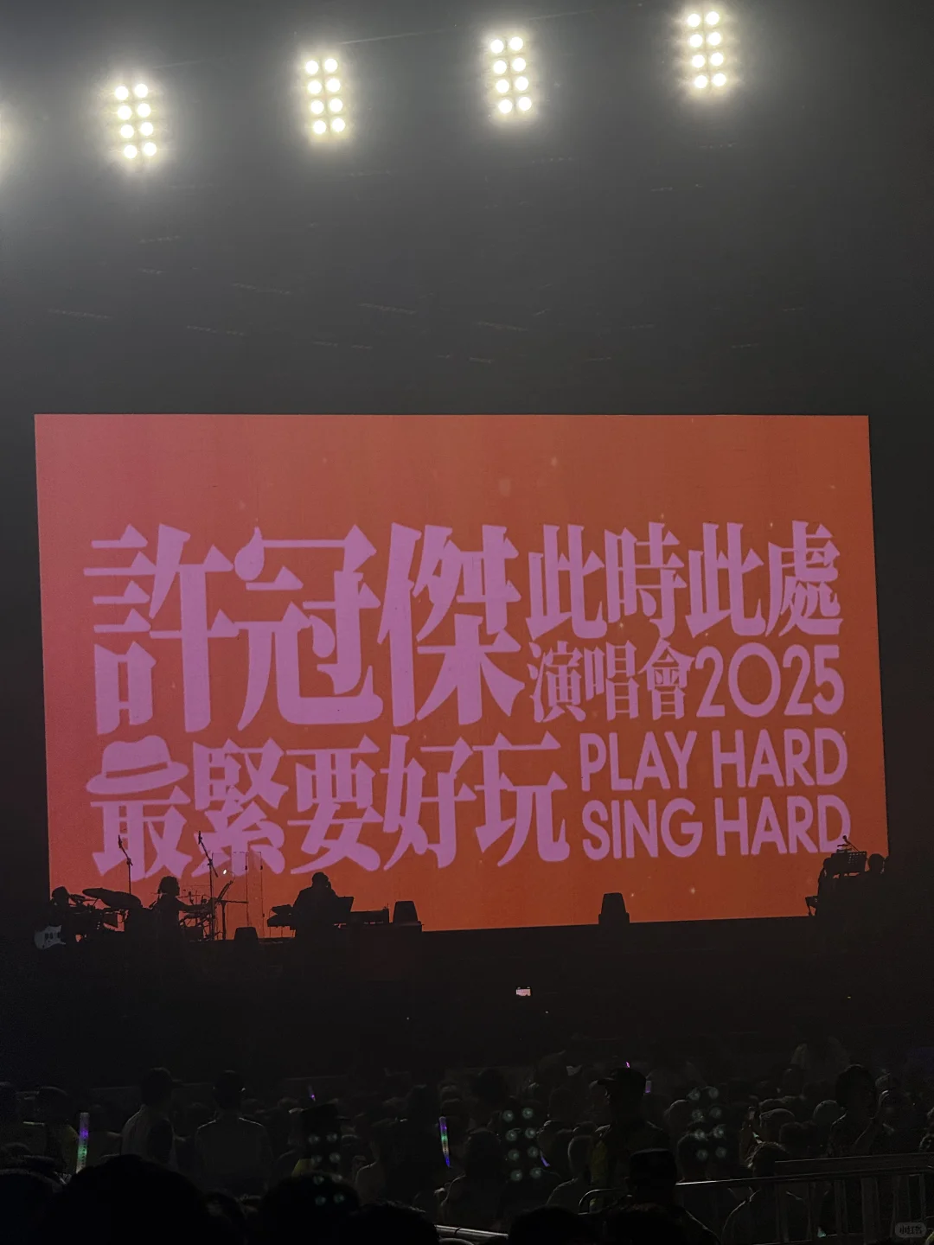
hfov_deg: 12.3
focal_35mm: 120
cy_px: 622
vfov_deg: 16.4
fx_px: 4317
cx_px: 467
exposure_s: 1/100
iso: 80
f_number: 2.8
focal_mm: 15.66
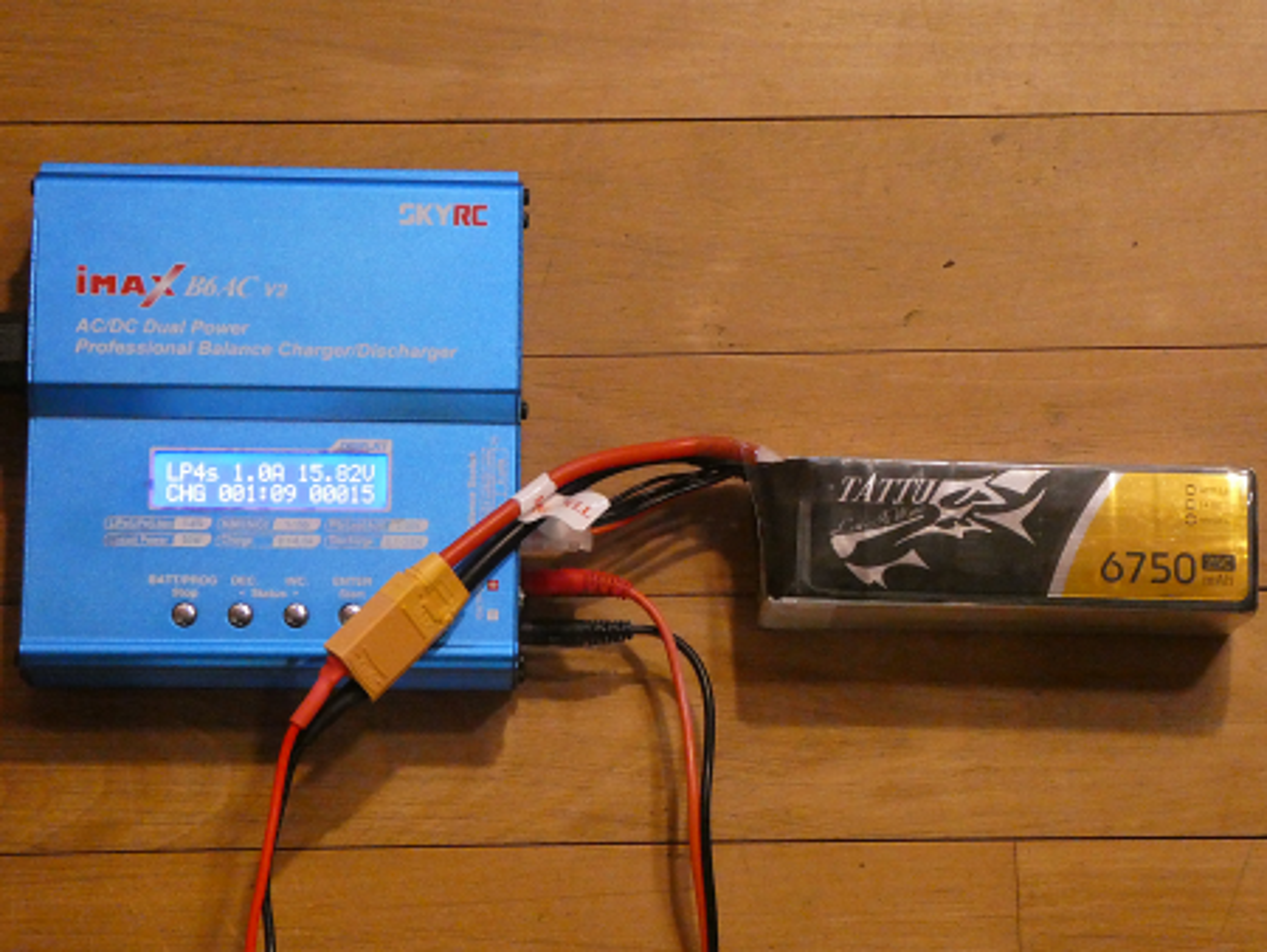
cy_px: 476
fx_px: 3882
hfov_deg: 18.5
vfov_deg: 14.0
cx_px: 634
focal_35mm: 106
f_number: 5.1
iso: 1600
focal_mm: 19
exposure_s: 1/30
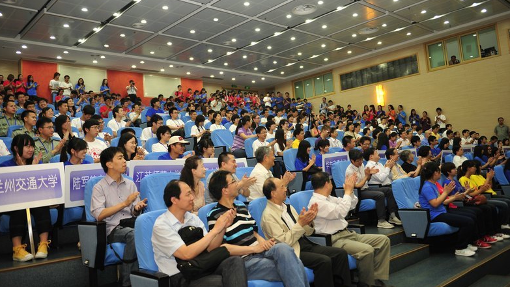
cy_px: 124
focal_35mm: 31
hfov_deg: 62.6
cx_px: 252
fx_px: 419
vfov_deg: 37.7
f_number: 2.8
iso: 800
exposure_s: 1/160
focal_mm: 29
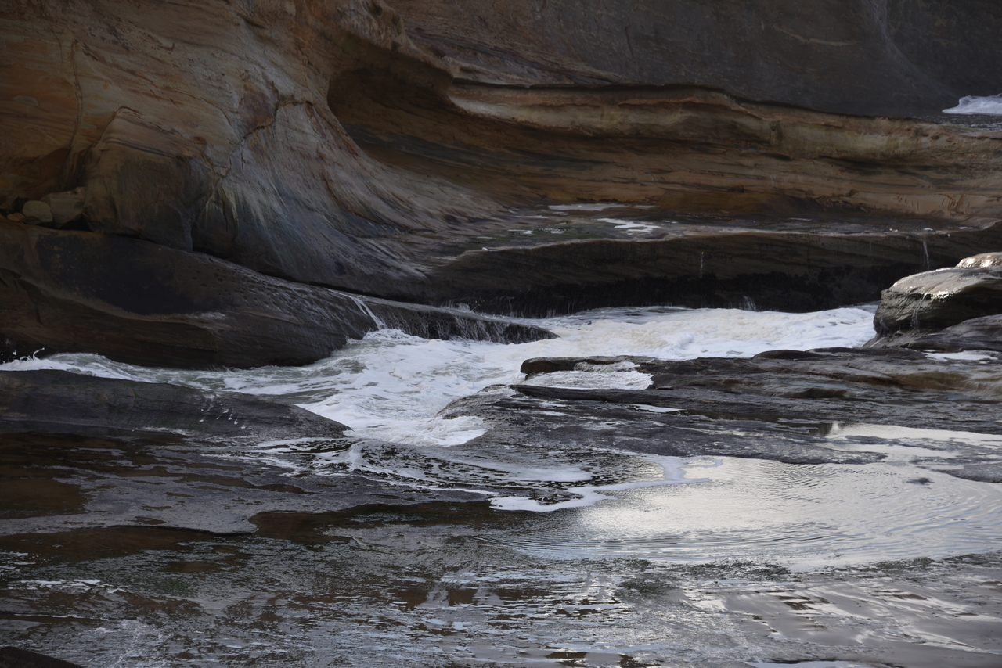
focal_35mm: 135
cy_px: 334
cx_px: 501
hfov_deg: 15.2
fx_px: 3758
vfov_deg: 10.2
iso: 100
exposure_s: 1/320
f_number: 6.3
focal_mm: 135
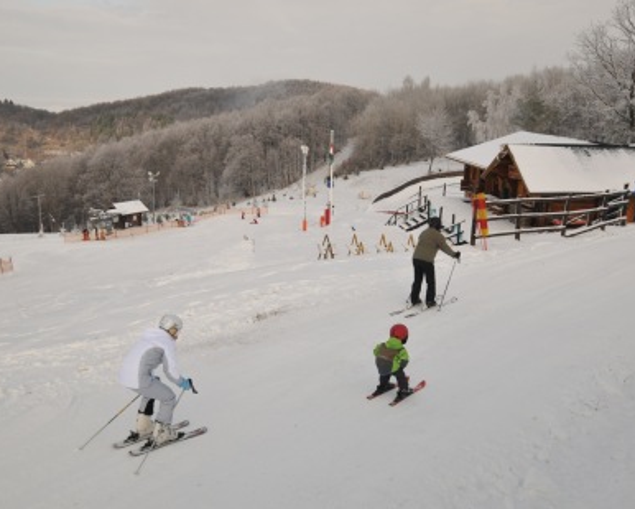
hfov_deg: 51.5
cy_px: 250
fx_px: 658
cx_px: 308
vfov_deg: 42.2
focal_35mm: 35
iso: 200
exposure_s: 1/400
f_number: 8
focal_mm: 20
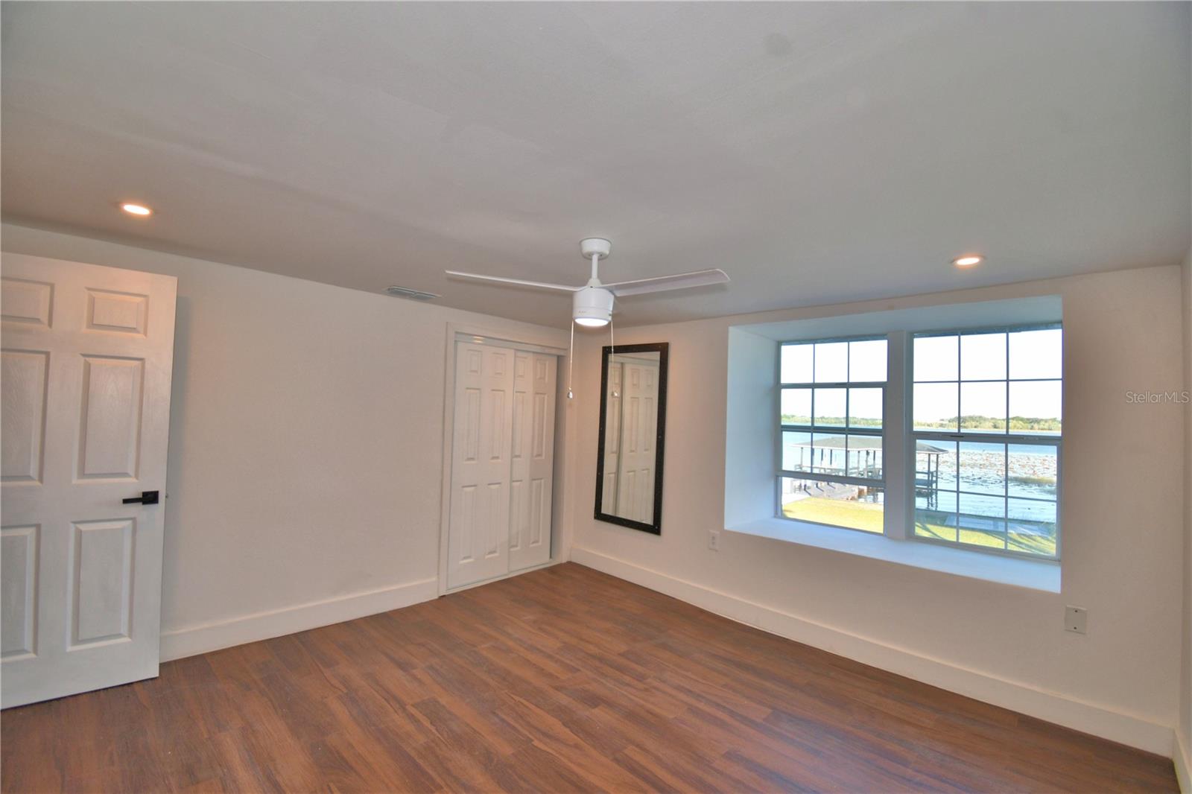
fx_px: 497
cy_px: 397
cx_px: 596
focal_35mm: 15
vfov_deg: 77.3
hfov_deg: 100.4
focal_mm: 10
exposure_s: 1/80
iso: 100
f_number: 4.5
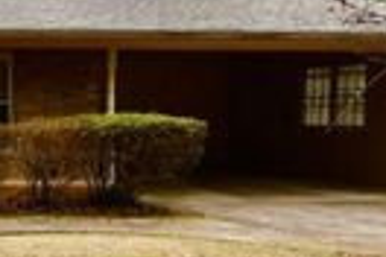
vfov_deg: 23.8
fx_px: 611
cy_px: 110
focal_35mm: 57
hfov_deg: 27.0
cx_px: -164
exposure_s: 1/250
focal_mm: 10
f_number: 7.1
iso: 200
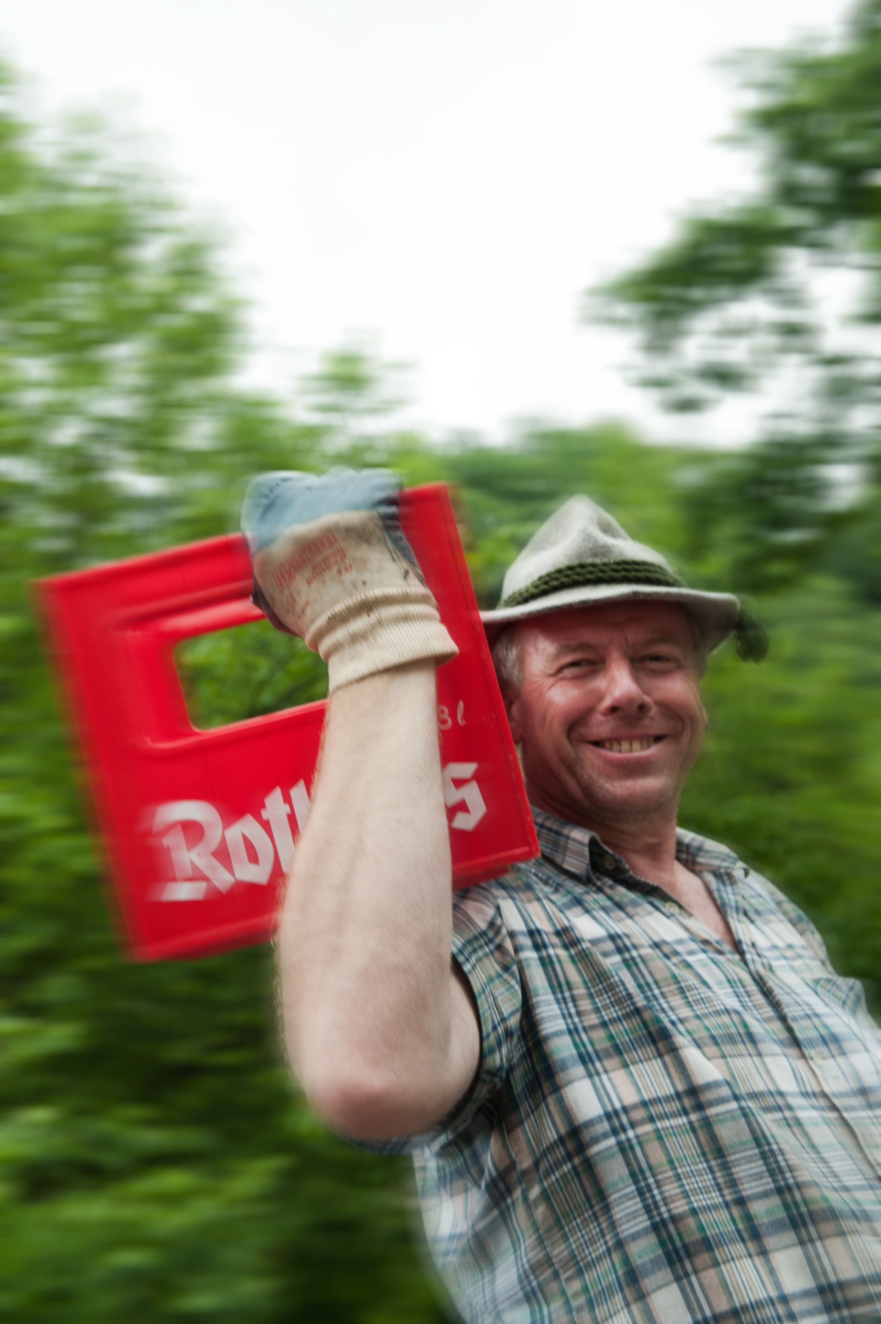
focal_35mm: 48
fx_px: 1764
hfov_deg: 28.0
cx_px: 440
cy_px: 662
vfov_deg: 41.1
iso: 800
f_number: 5
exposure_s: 1/125
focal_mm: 48
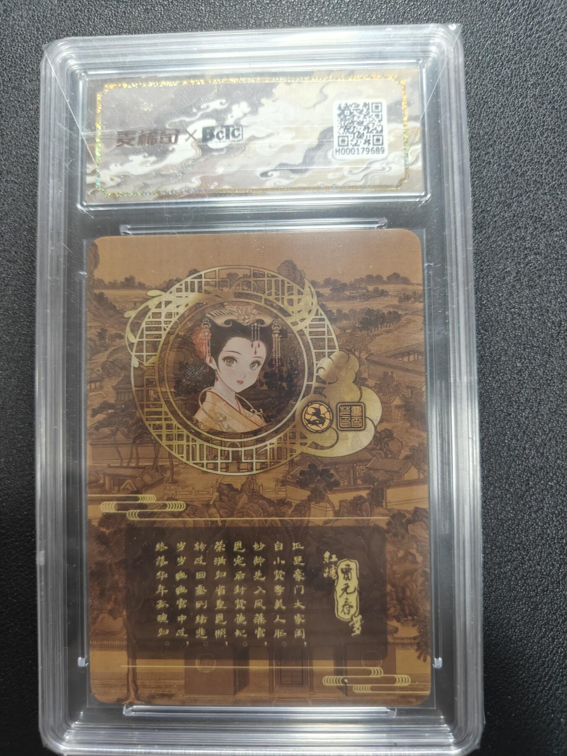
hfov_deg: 56.8
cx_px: 284
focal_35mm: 24
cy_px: 378
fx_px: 524
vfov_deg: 71.6
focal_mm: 5.59
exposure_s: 1/50
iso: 125
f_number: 1.8
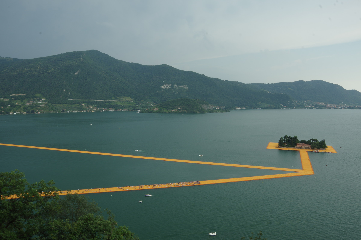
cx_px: 180
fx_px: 270
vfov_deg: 47.8
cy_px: 120
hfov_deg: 67.4
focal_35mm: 27
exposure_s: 1/15
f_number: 20
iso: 100
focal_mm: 18
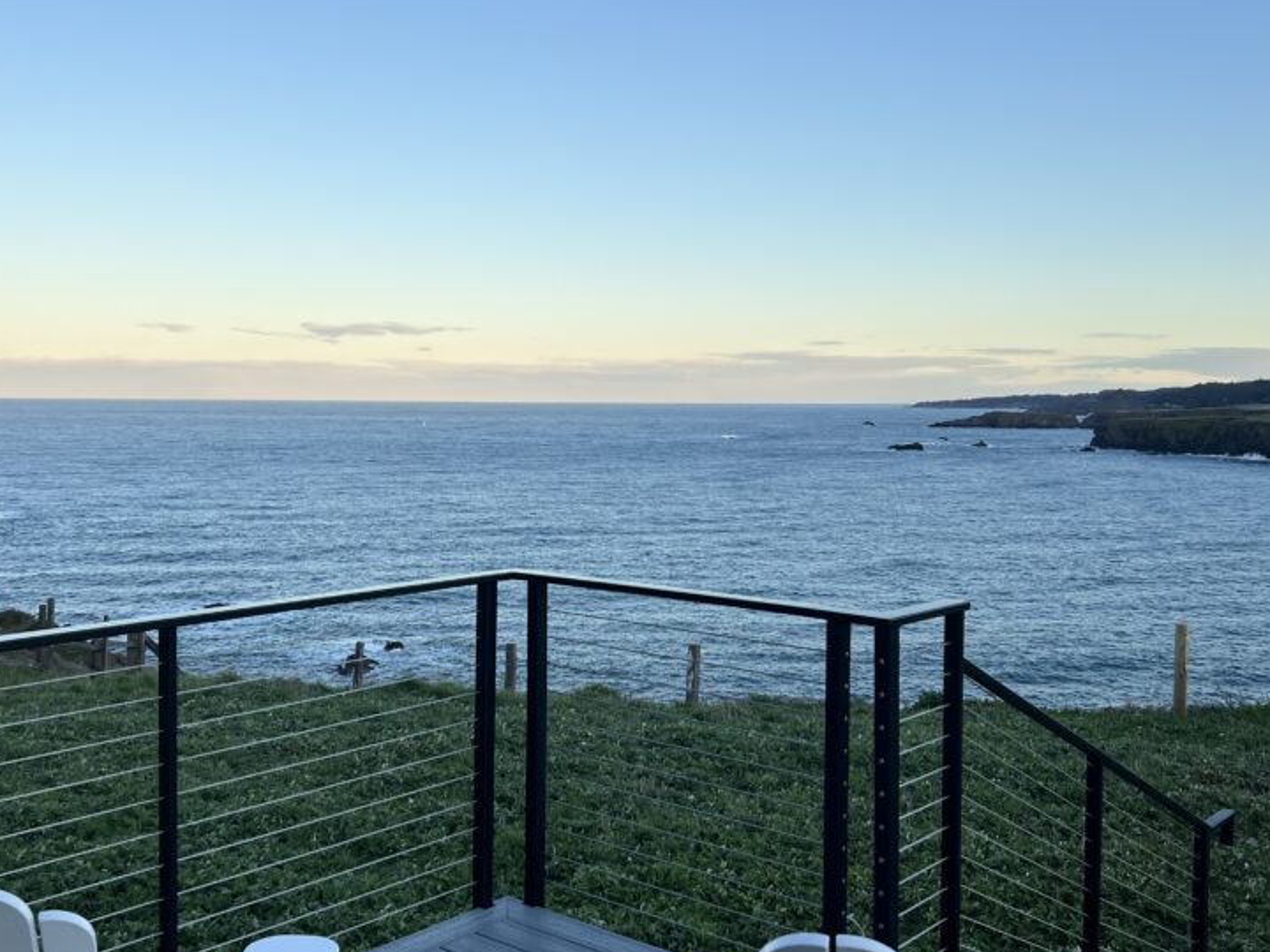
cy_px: 471
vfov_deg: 38.7
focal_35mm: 37
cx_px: 609
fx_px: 1357
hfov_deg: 50.1
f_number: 1.5
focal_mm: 5.7
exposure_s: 1/1079
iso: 50
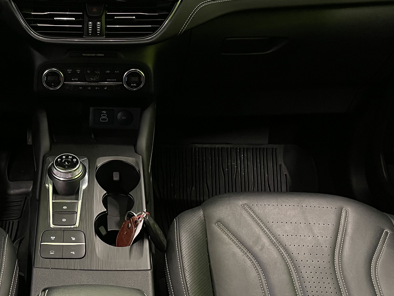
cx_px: 74
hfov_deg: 37.4
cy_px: 118
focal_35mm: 49
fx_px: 558
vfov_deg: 29.6
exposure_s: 1/50
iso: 400
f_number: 1.6
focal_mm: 4.2
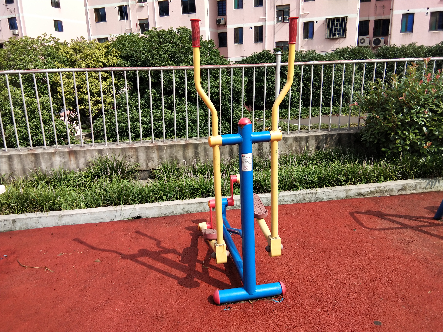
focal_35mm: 31
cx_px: 222
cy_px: 166
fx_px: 397
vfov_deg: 45.4
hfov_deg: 58.4
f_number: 2.2
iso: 50
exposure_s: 1/660
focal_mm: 3.69
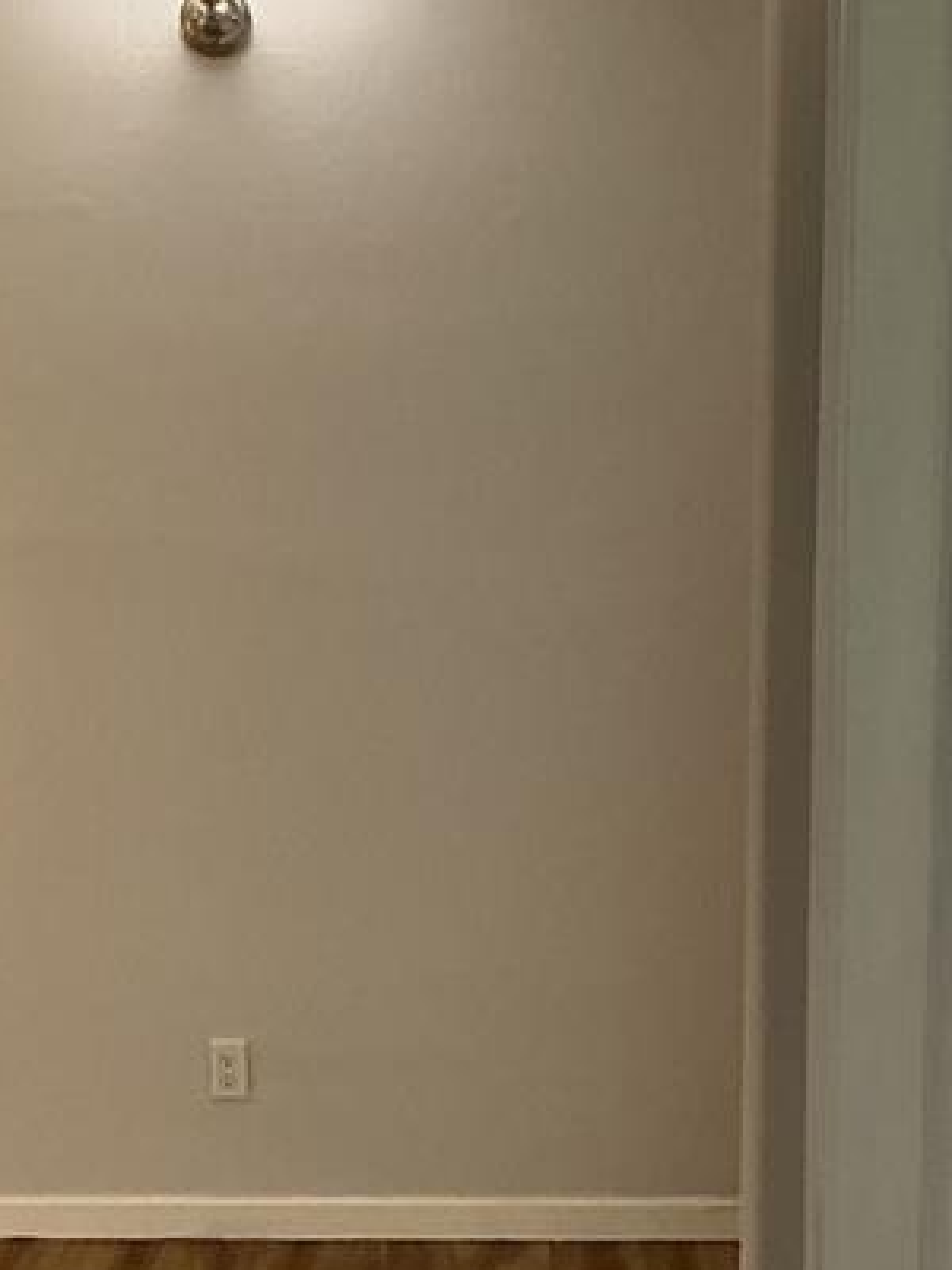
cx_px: 374
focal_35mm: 87
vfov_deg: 22.1
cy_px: 1060
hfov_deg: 17.0
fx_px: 3190
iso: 64
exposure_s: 1/60
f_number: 1.8
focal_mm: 3
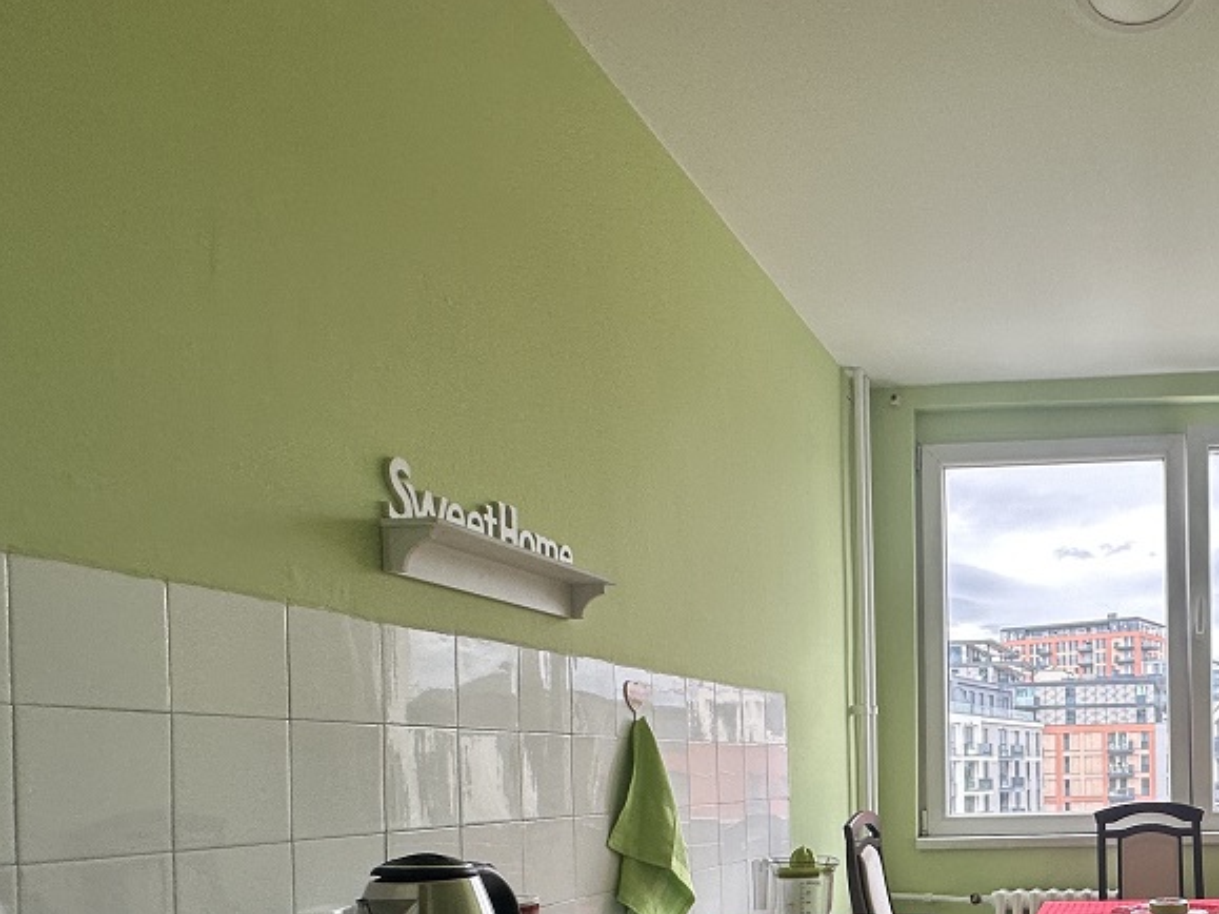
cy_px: 775
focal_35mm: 29
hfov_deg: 53.4
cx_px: 1112
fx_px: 1021
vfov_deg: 44.9
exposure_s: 1/99
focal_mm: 2.22
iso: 64
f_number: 2.2
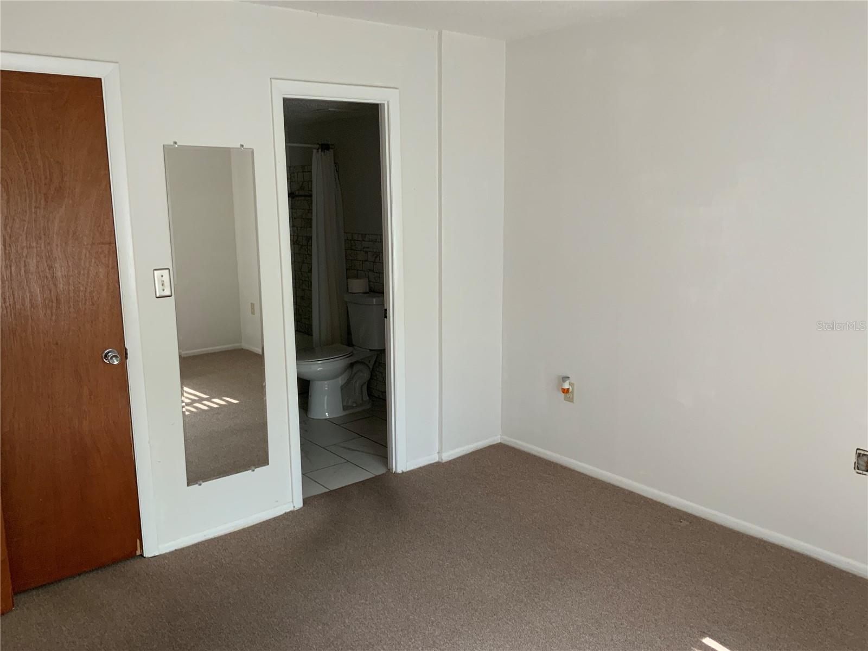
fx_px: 727
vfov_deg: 48.2
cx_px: 434
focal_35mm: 29
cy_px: 326
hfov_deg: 61.7
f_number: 1.8
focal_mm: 3
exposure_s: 1/60
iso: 125
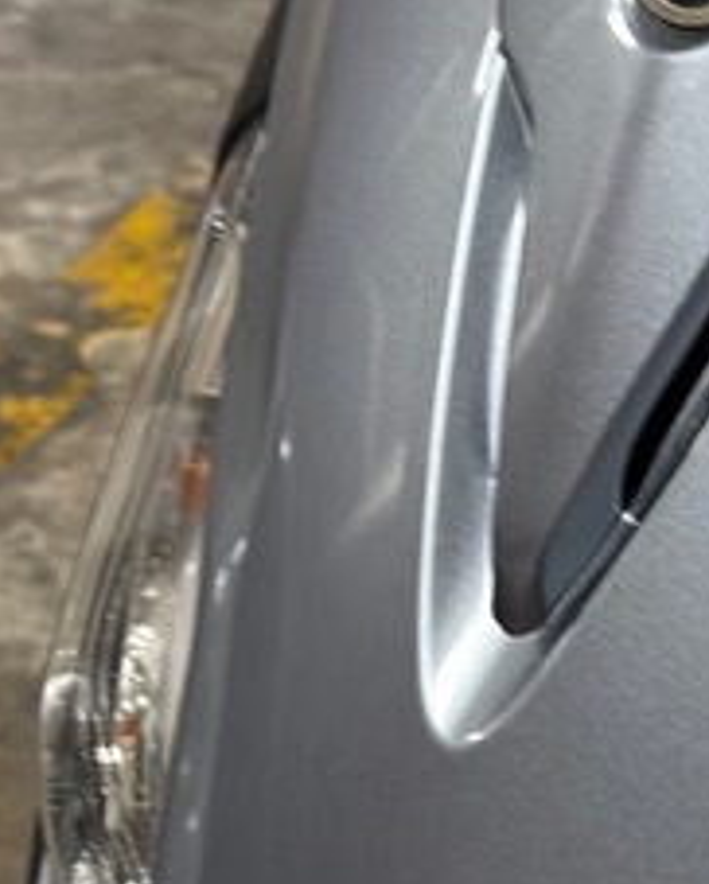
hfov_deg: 11.3
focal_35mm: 132
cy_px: 744
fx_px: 3458
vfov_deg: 14.5
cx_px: 982
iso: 640
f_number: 1.78
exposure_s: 1/24
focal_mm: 6.76
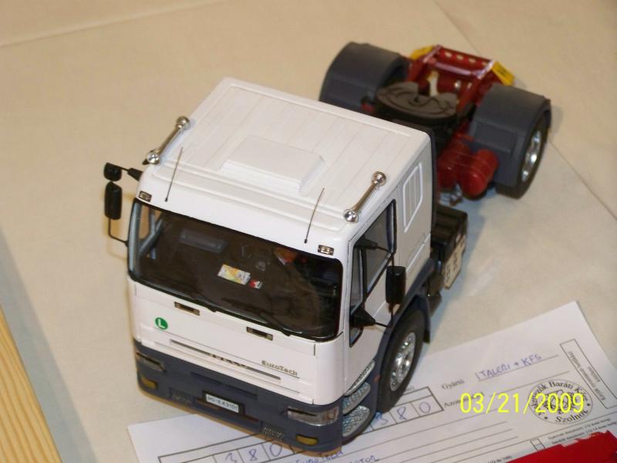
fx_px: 1889
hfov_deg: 18.5
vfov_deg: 14.0
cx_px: 308
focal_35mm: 106
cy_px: 232
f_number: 3.2
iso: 250
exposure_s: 1/50
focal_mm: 17.5
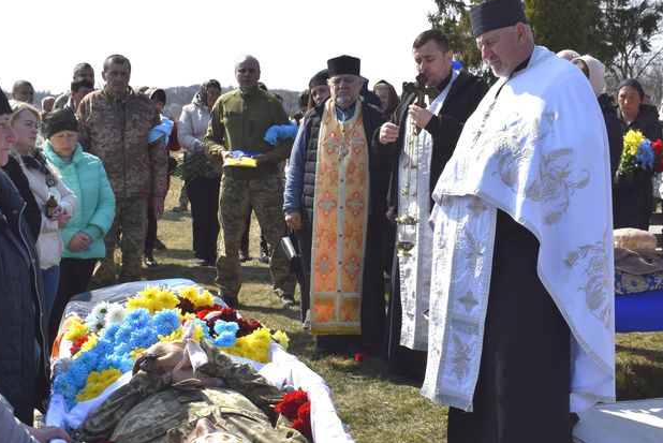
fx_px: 940
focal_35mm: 51
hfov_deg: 38.8
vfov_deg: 26.5
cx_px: 353
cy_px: 234
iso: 200
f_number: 10
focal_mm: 28
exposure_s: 1/400
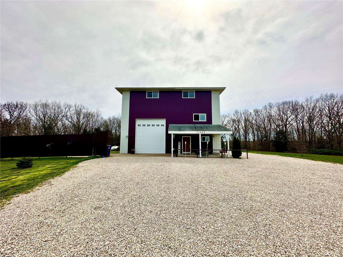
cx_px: 172
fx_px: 139
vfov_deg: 85.7
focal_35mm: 14
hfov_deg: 102.1
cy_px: 128
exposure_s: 1/3509
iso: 50
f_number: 2.2
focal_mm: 2.22
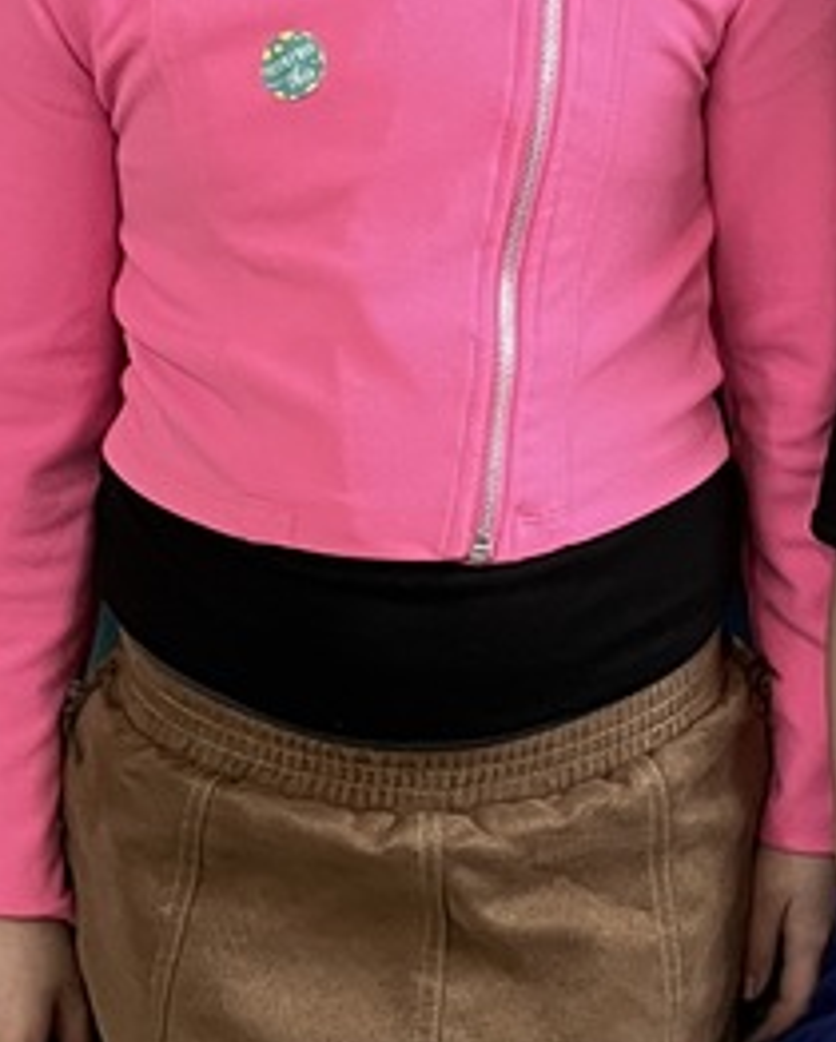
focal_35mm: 99
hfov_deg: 15.4
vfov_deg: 19.3
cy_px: 569
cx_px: 756
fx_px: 3058
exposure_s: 1/60
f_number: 1.6
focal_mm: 5.1
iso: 400
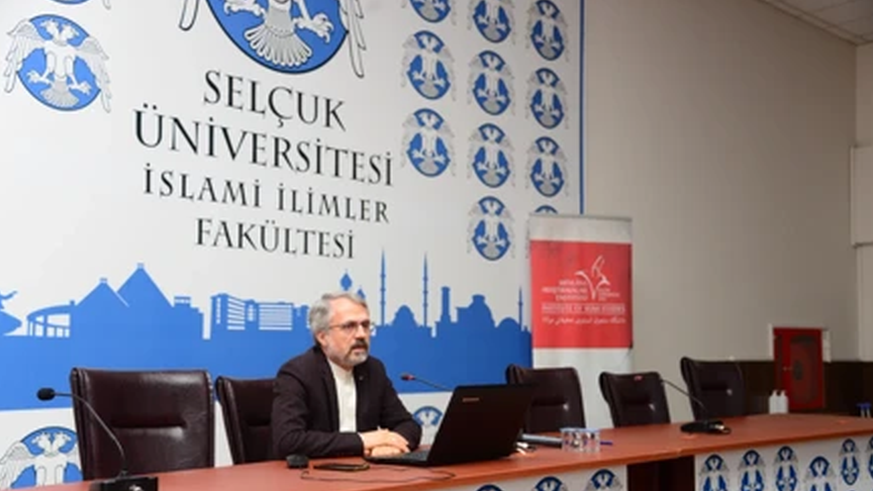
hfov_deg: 42.9
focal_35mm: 48
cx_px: 443
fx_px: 1111
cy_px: 288
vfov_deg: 24.9
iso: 640
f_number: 4.2
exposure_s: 1/80
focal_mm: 45
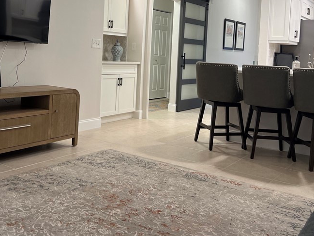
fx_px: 372
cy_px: 59
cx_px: 130
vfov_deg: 34.4
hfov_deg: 45.6
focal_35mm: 41
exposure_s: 1/60
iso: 100
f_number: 1.5
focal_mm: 5.7
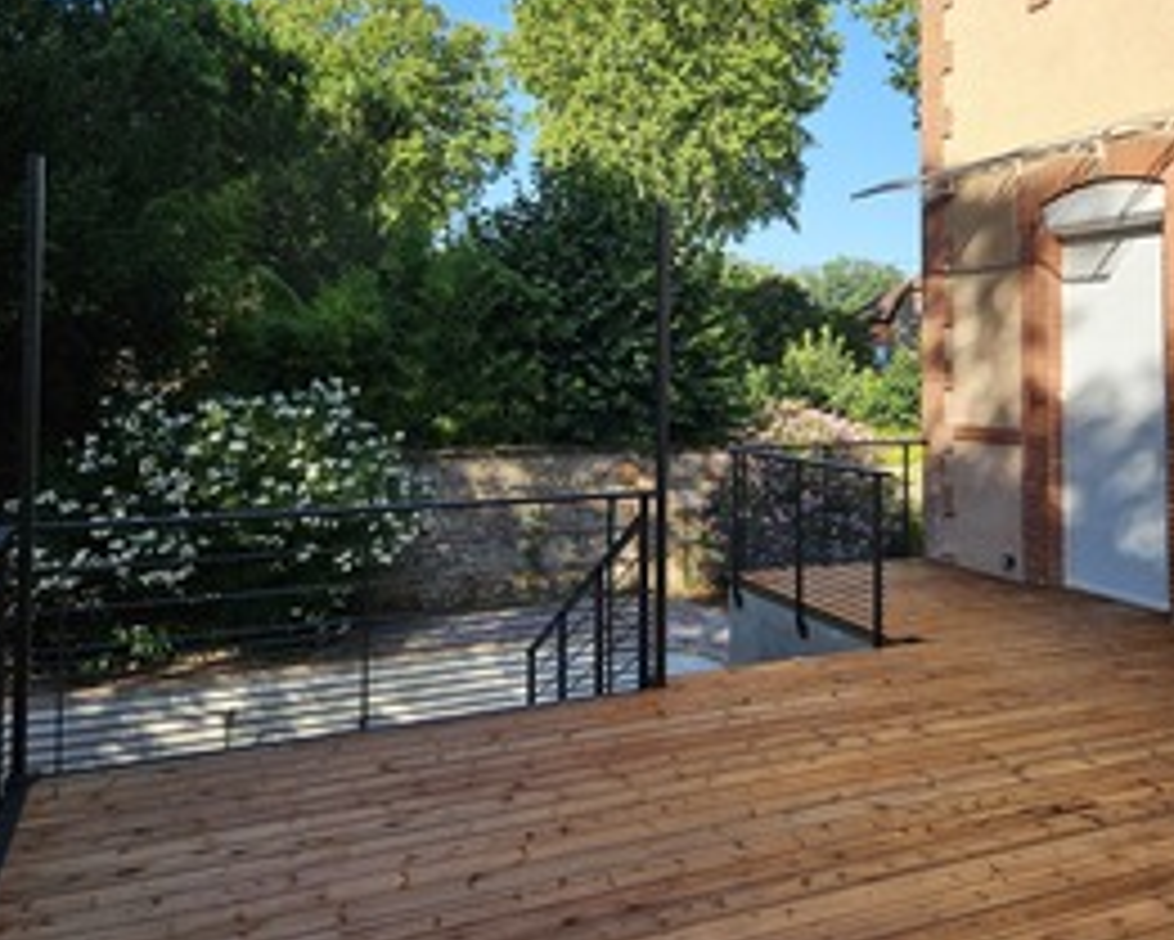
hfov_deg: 56.9
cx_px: 675
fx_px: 1078
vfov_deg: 46.7
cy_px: 351
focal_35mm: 31
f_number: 1.8
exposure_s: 1/960
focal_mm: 5.4
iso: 25
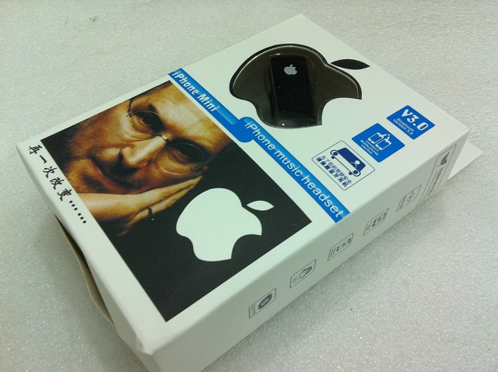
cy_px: 186
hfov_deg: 52.7
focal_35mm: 35
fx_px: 503
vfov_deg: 40.6
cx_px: 249
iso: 100
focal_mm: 3.85
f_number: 2.8
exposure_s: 1/17
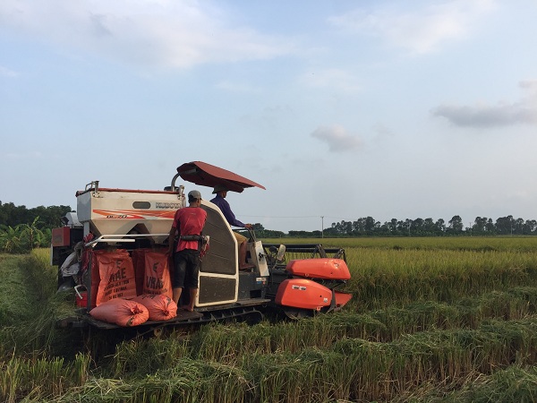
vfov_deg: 48.2
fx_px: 450
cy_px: 202
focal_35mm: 29
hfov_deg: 61.7
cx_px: 268
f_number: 2.2
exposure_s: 1/628
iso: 32
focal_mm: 4.15
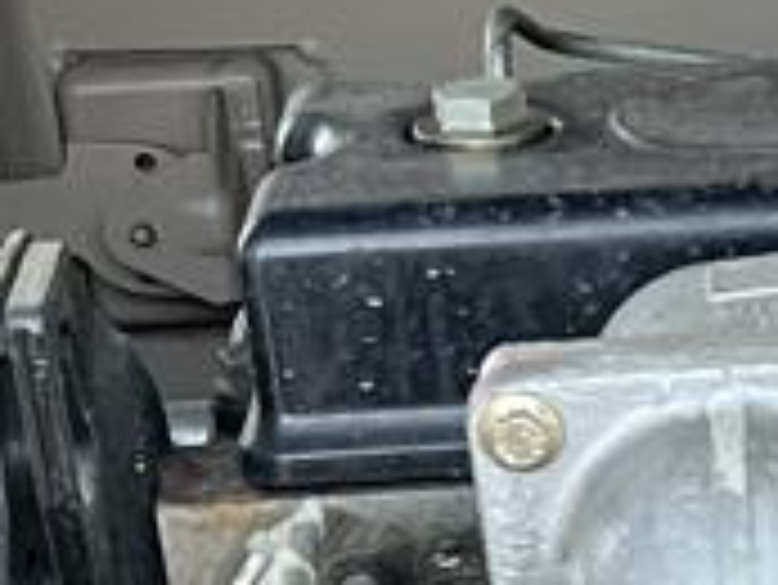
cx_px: 1641
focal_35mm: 192
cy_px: 1125
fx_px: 4318
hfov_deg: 9.5
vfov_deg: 7.5
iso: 200
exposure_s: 1/60
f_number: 1.5
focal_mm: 5.7
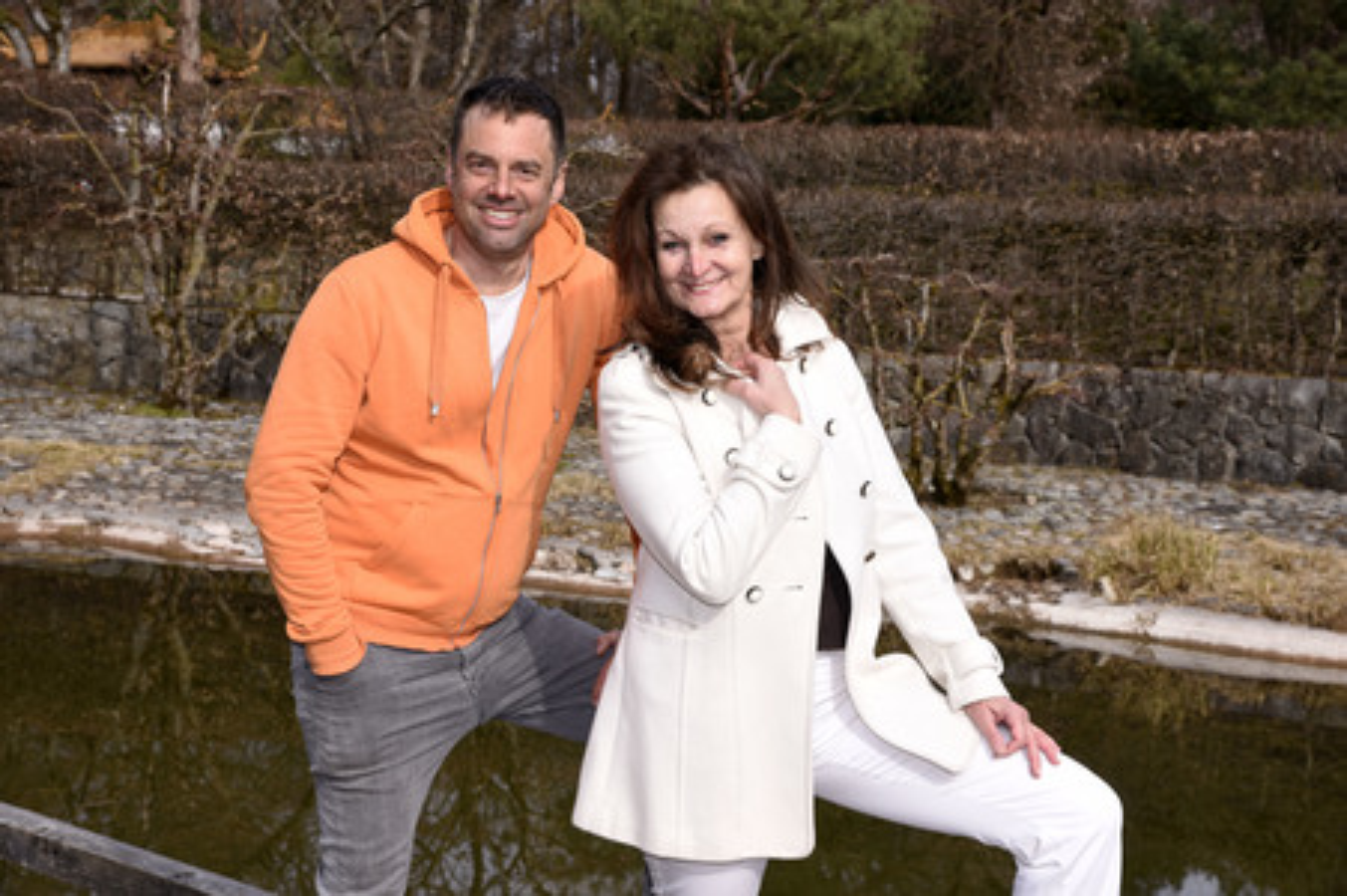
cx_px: 674
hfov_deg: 32.4
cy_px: 448
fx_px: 2318
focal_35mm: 62
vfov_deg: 21.9
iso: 160
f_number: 9
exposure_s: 1/160
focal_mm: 62
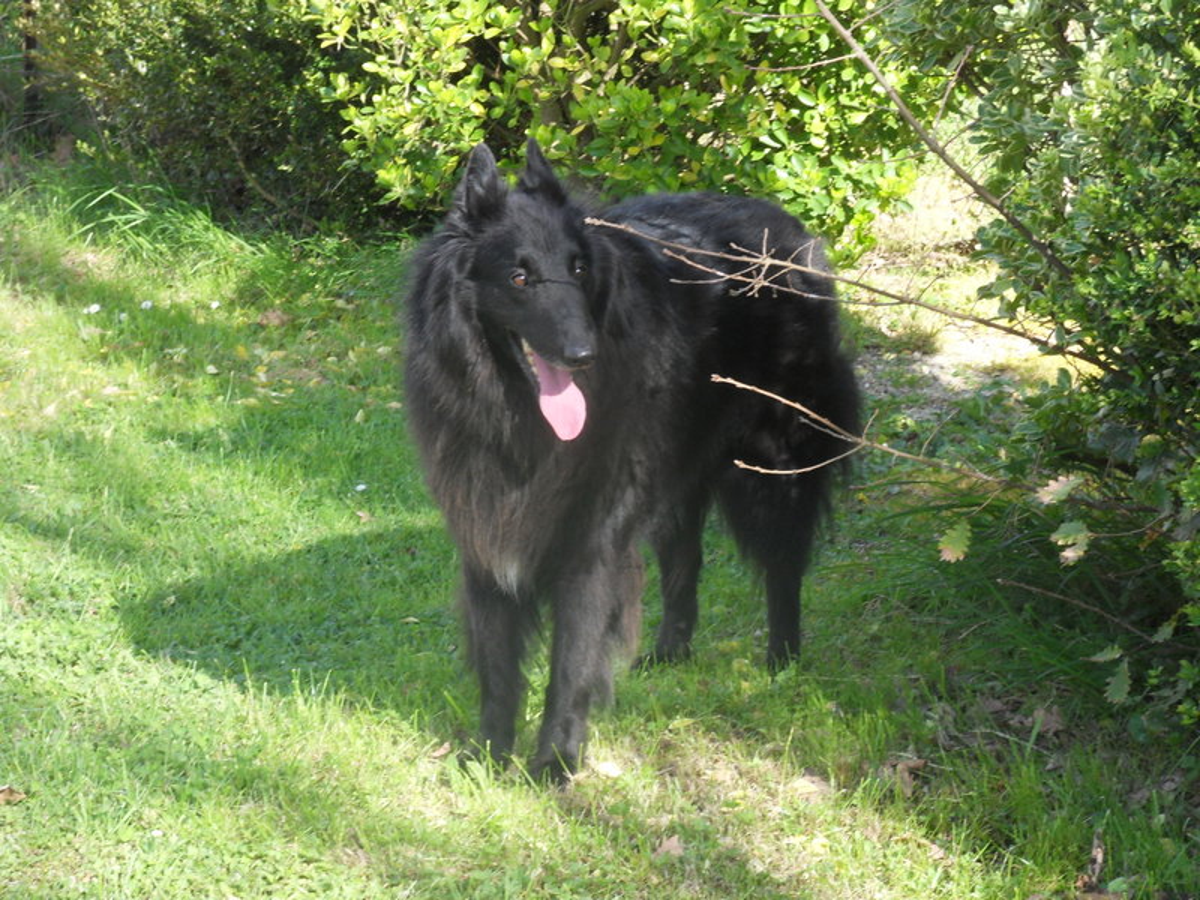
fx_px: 3813
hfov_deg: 17.9
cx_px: 600
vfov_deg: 13.5
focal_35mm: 110
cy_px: 450
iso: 100
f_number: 5.6
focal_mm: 19.3
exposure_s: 1/90
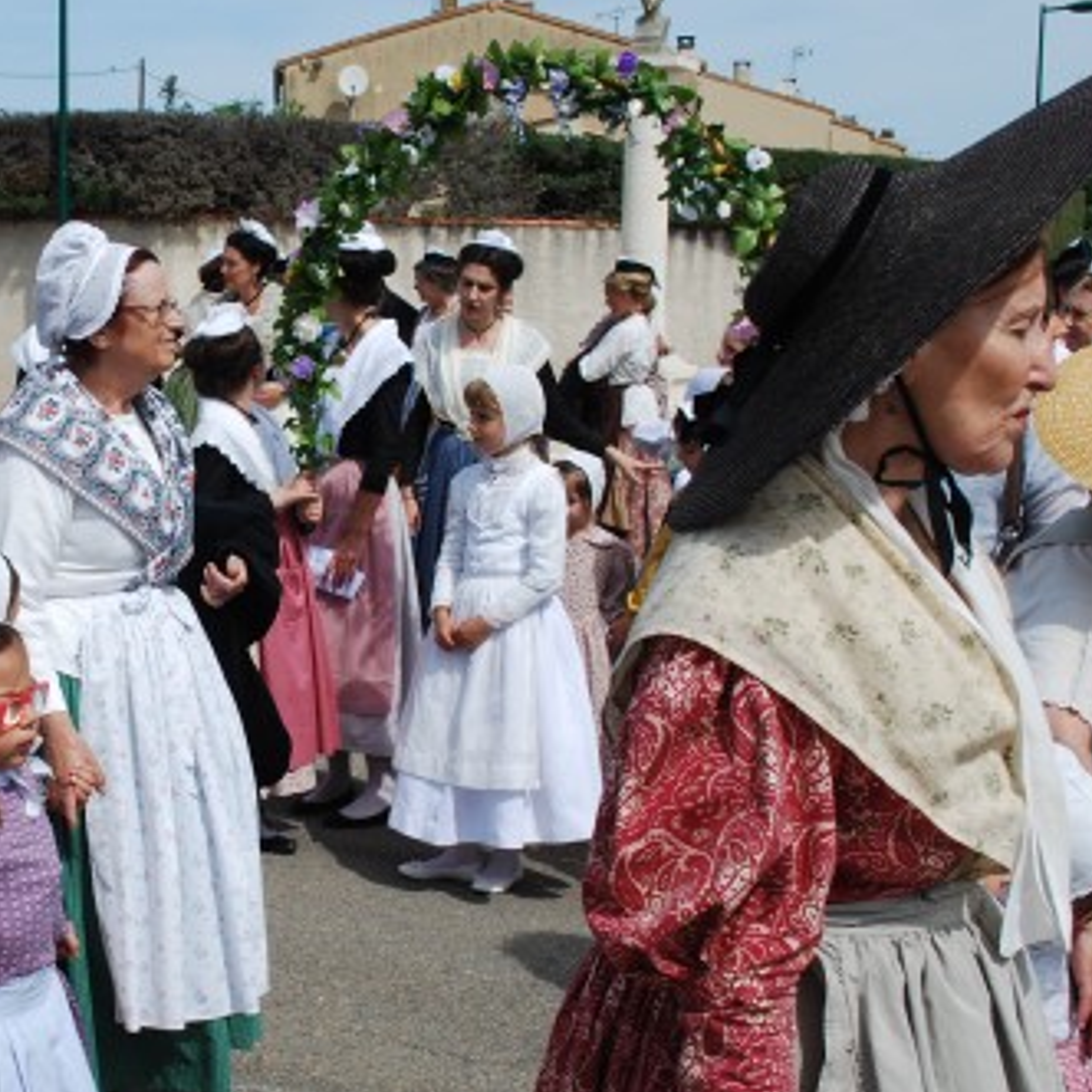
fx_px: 2106
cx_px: 92
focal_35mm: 59
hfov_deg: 27.9
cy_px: 587
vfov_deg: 29.1
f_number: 8
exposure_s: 1/250
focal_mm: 24
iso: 100
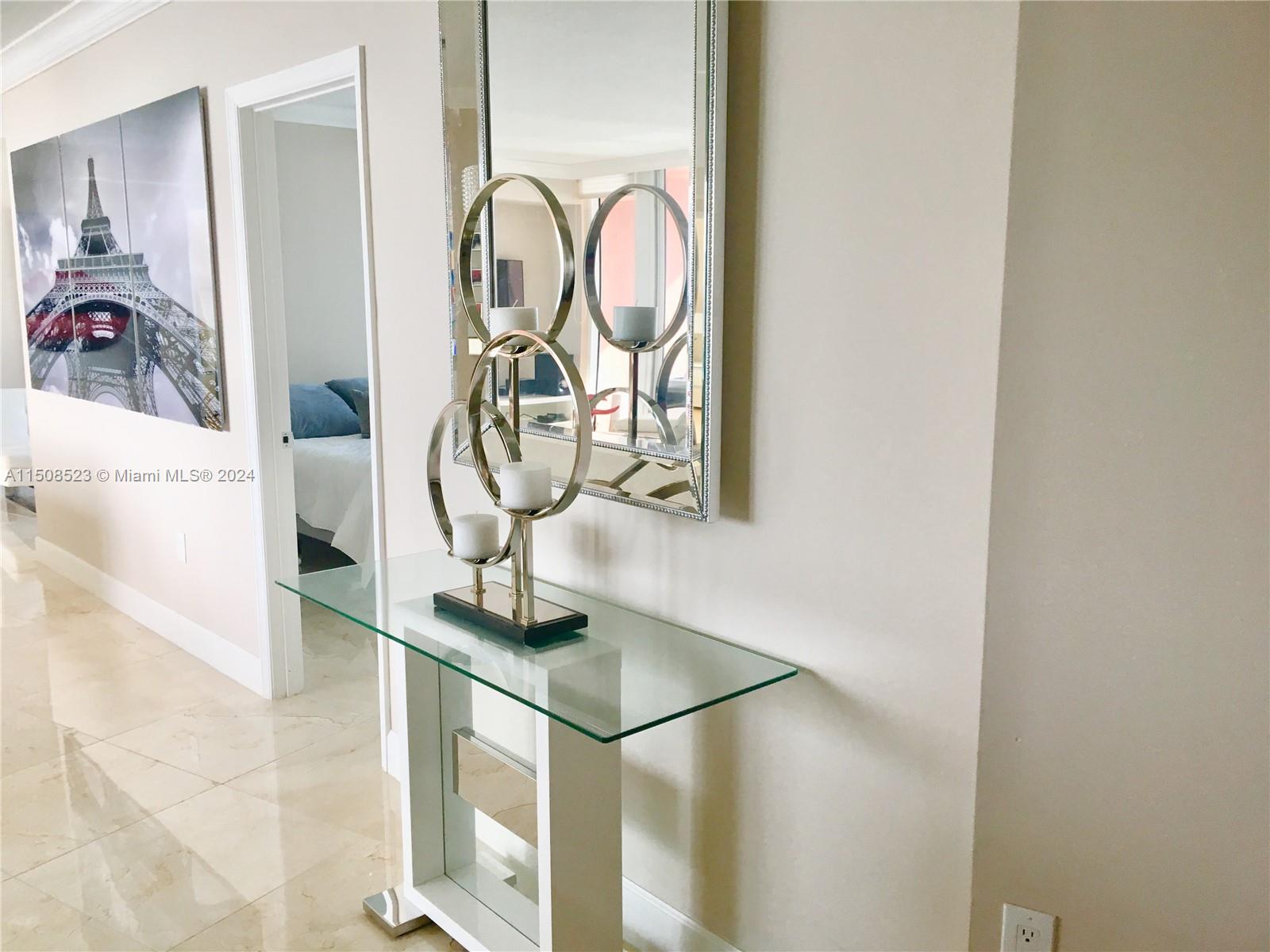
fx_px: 1064
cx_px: 635
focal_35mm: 29
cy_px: 476
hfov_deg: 61.7
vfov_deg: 48.2
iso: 25
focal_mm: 4.15
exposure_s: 1/30
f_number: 2.2
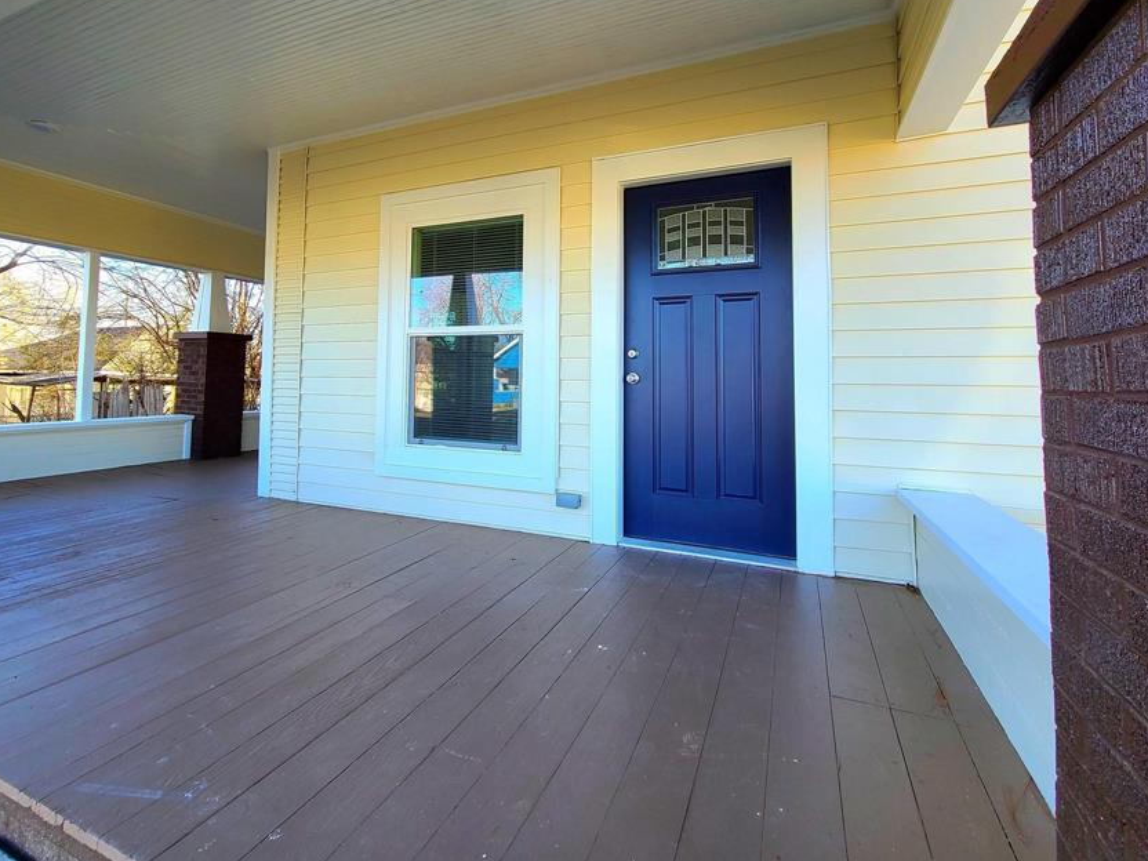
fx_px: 531
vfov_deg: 77.4
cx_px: 516
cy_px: 356
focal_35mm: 16
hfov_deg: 94.2
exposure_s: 1/182
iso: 64
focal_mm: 2.2
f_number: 2.2
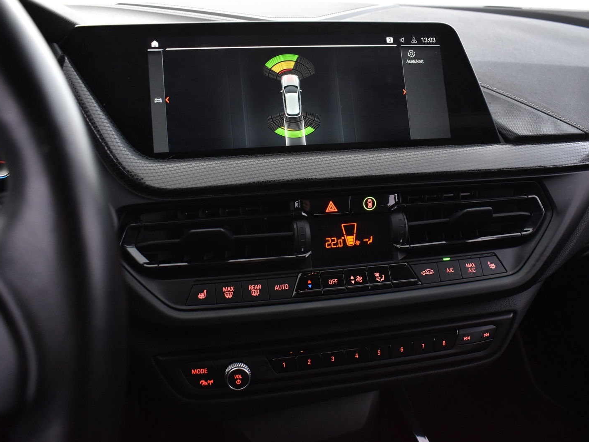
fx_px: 562
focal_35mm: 33
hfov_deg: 55.3
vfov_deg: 42.9
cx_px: 305
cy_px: 223
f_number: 5
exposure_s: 1/13
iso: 1250
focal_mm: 20
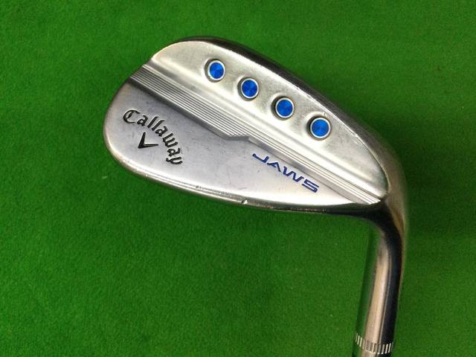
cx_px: 238
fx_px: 426
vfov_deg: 45.4
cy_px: 178
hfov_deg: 58.4
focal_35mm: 31
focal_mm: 3.3
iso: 50
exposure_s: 1/30
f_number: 2.4
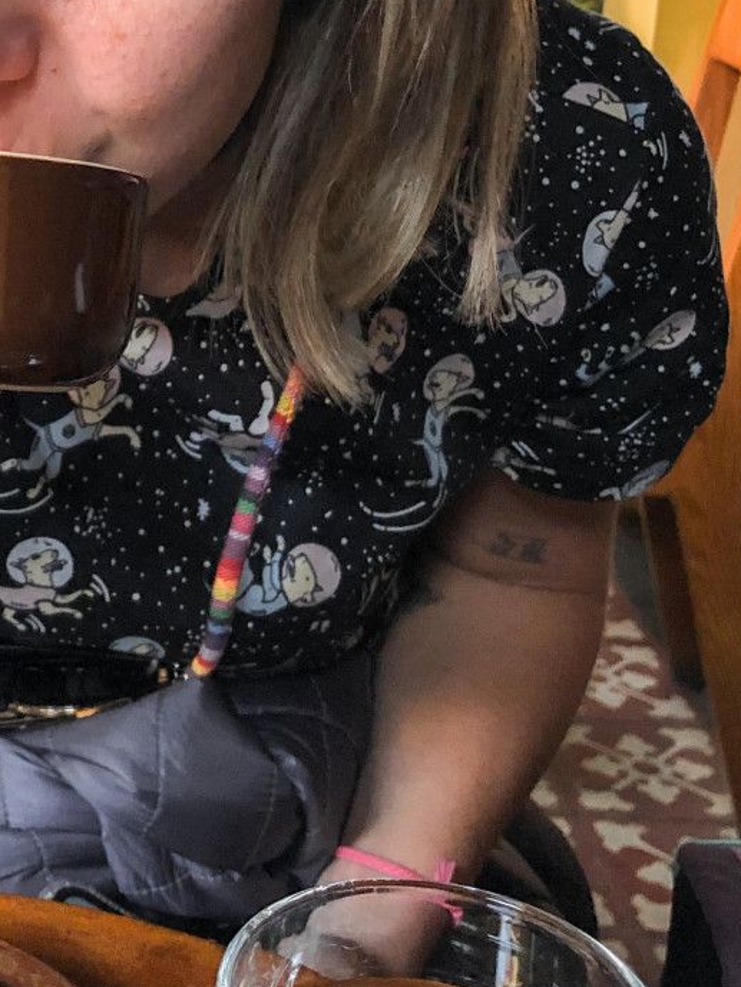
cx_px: 56
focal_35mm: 65
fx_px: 1855
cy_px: 100
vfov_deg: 28.7
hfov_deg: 22.0
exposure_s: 1/15
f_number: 1.8
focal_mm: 4
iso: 100
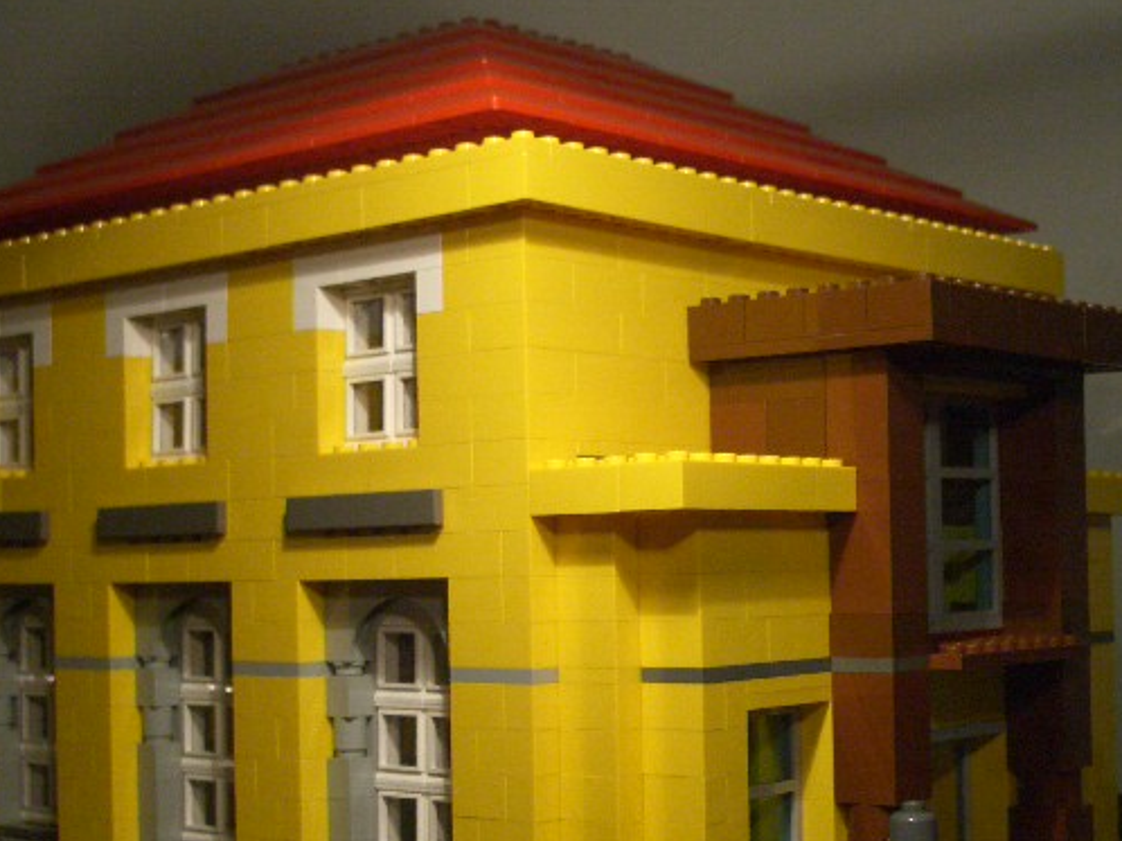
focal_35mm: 63
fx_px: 2041
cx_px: 493
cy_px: 498
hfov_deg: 30.7
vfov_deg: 23.2
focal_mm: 8.2
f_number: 3.1
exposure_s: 1/125
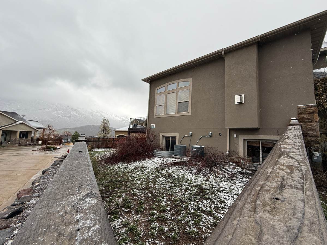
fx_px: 142
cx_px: 170
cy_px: 122
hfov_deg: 98.1
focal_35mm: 15
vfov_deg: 81.7
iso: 50
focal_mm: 2.22
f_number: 2.2
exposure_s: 1/398
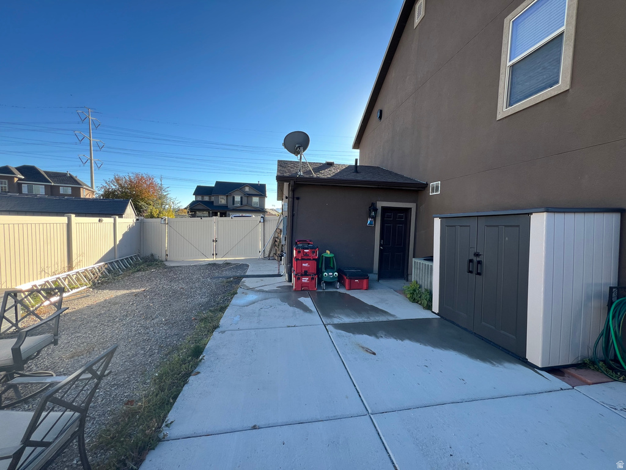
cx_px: 313
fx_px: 235
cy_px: 235
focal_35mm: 13
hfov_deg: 106.2
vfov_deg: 89.9
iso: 32
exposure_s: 1/279
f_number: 1.8
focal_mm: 1.57
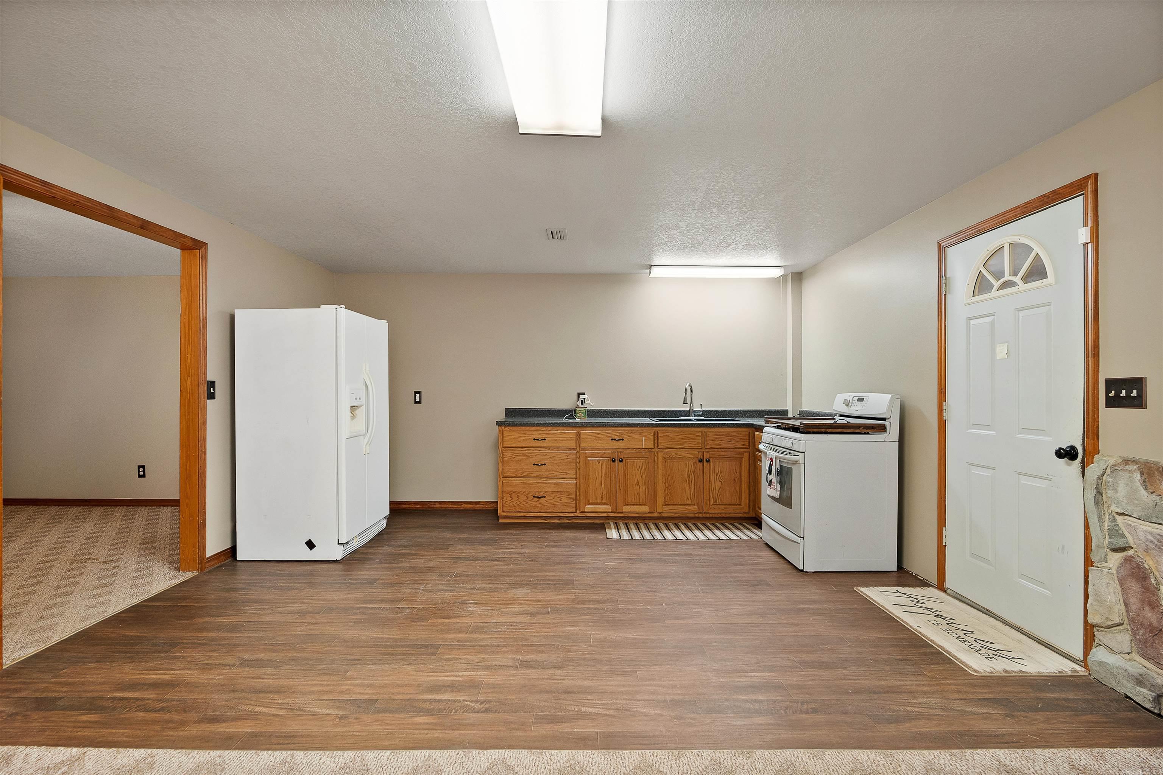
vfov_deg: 73.7
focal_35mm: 16
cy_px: 388
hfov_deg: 96.7
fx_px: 517
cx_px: 582
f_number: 5.6
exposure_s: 1/8
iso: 1000
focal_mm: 16
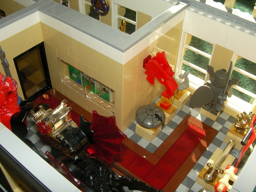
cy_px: 96
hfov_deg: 49.0
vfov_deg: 37.7
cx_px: 128
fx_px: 281
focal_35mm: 38
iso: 100
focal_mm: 6.3
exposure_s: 1/30
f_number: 6.6
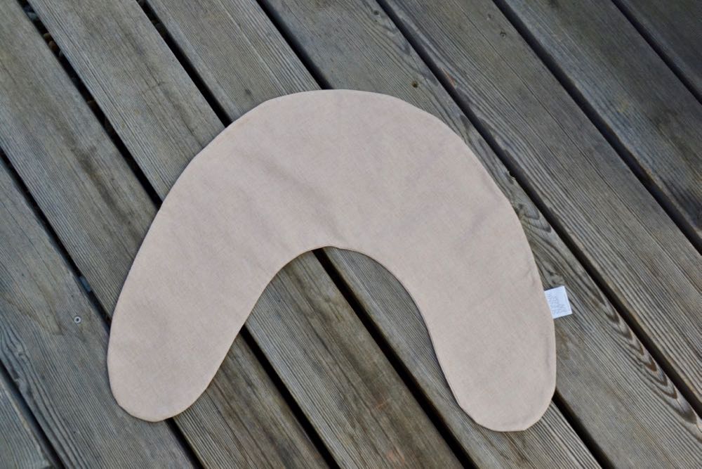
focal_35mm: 38
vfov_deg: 35.5
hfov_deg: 51.3
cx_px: 351
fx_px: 731
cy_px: 234
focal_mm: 25
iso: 100
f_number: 5.6
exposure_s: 1/125
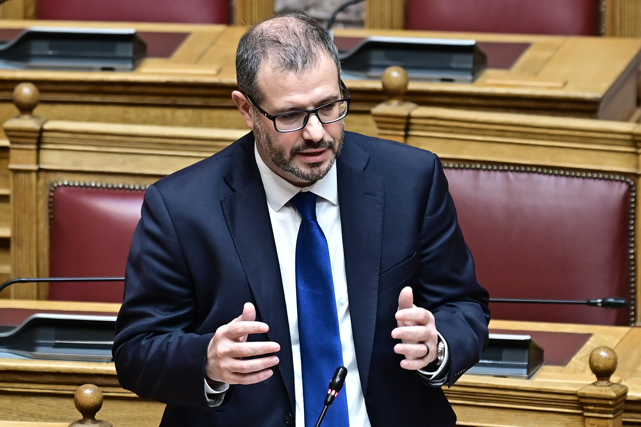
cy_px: 214
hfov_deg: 6.9
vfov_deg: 4.6
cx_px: 320
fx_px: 5341
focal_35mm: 300
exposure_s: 1/200
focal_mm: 200
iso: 640
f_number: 3.2
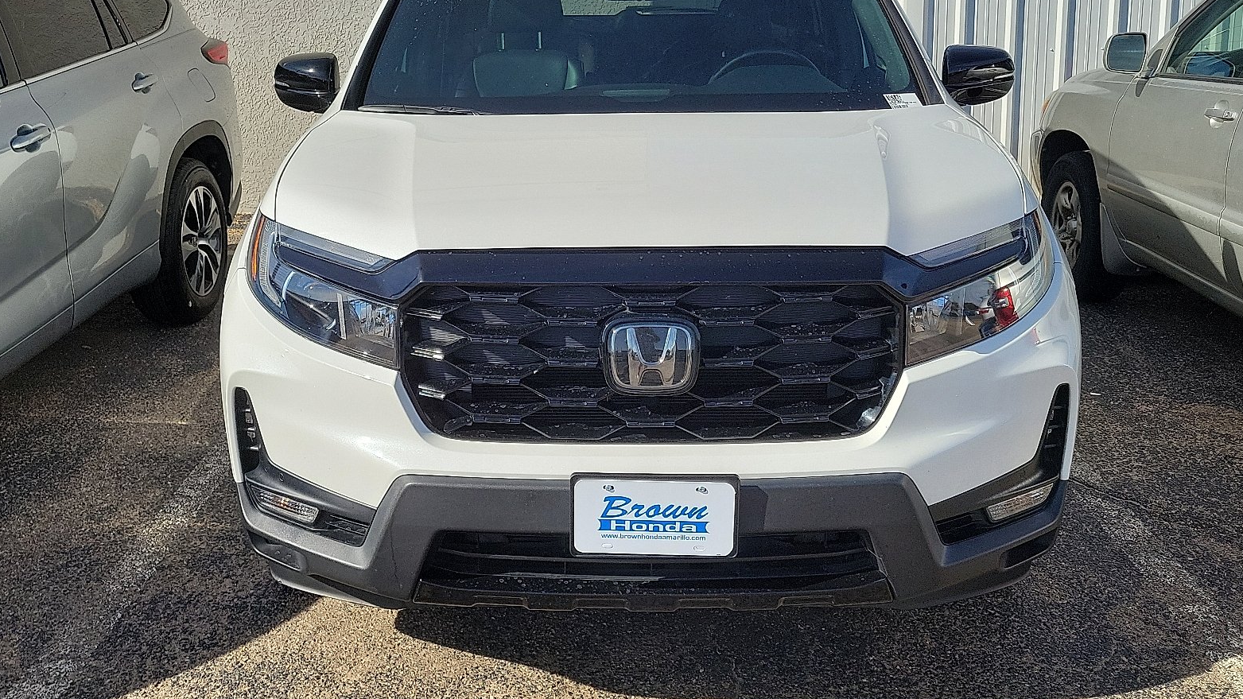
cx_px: 619
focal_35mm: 29
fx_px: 956
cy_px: 279
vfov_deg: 40.0
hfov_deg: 66.1
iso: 50
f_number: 1.8
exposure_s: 1/3333
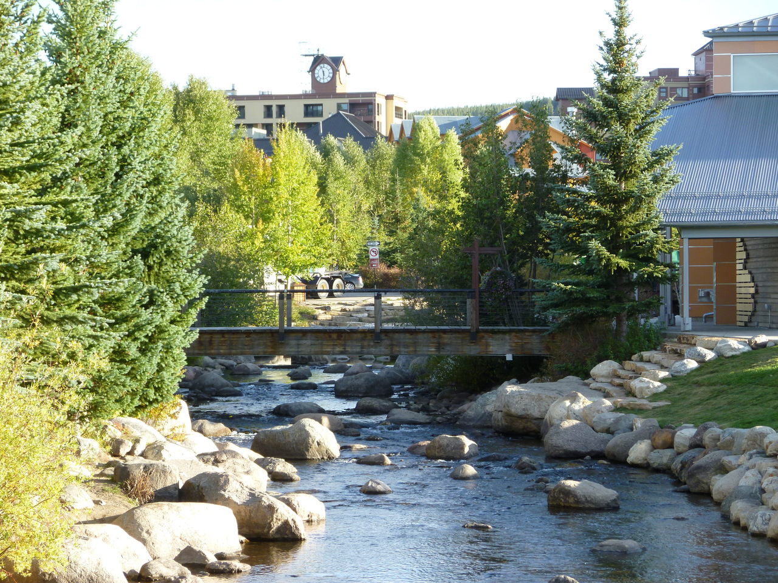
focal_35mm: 105
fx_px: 2360
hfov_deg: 18.7
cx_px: 389
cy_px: 292
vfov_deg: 14.1
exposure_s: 1/60
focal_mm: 18.8
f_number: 5.2
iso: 100
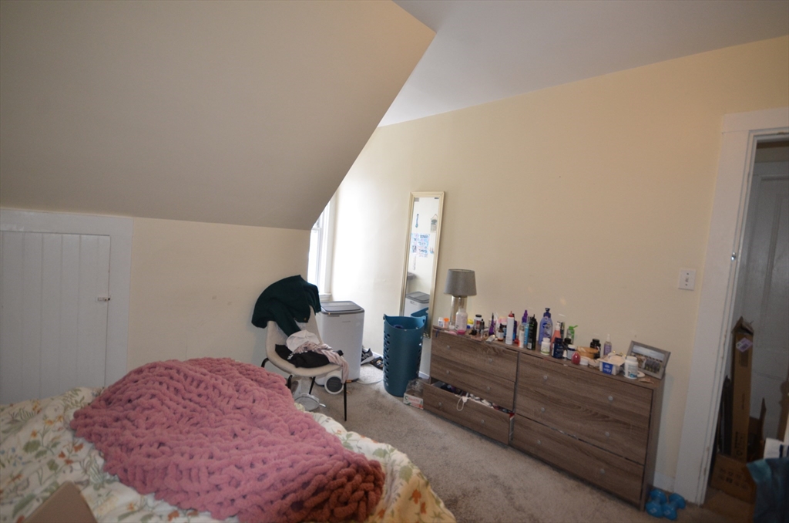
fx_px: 361
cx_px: 394
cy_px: 262
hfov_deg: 95.1
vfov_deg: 71.8
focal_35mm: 16
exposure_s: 1/60
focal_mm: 11
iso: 800
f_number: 4.2
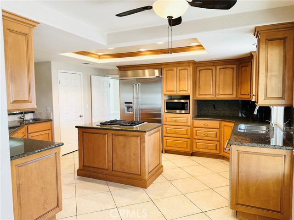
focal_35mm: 24
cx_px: 147
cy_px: 110
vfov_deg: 56.8
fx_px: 204
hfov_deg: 71.6
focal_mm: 6.86
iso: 160
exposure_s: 1/120
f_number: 1.78
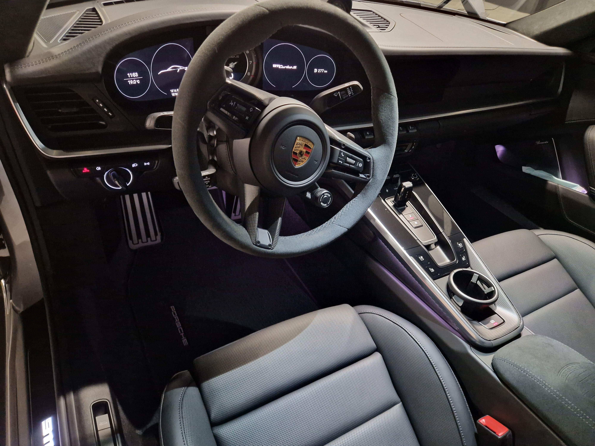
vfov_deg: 58.9
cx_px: 298
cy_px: 223
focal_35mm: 23
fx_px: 395
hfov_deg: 73.9
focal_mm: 5.4
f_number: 1.8
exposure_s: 1/25
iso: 1000
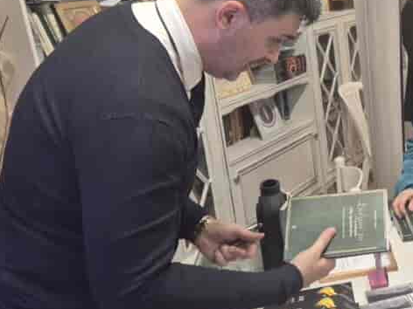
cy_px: 141
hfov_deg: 32.5
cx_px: 452
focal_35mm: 52
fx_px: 620
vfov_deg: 28.0
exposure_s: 1/100
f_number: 1.8
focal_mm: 5.4
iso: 320
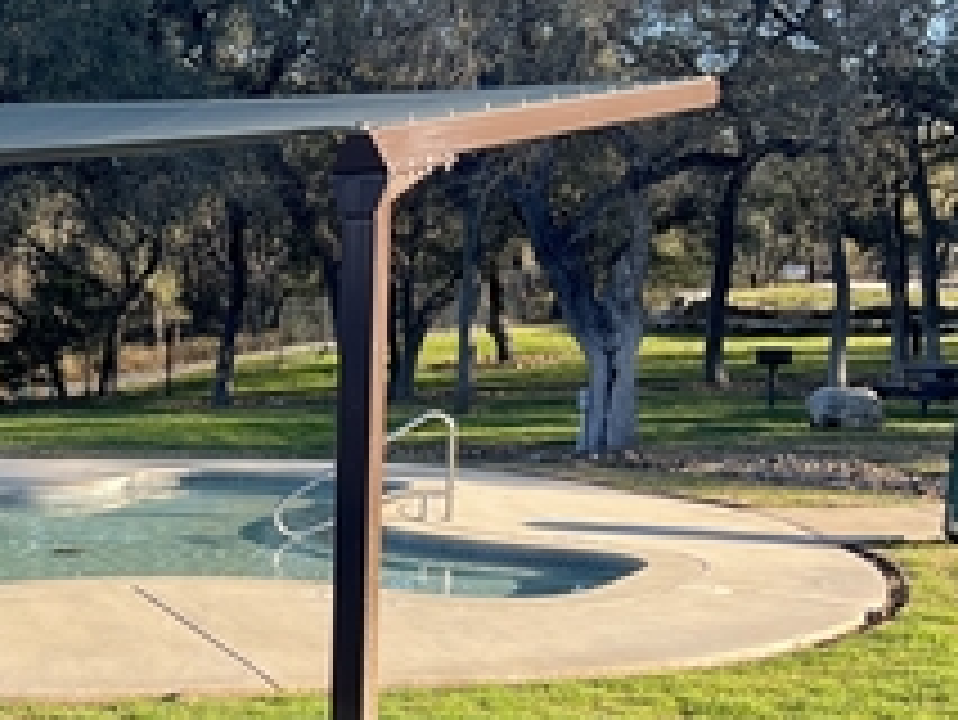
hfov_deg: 23.3
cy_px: 626
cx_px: -126
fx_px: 2160
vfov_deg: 18.6
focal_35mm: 78
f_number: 1.5
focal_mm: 5.7
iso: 50
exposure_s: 1/1295
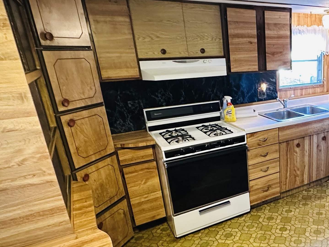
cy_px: 147
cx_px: 282
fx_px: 285
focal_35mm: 30
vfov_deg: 46.6
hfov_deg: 54.0
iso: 800
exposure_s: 1/60
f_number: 2.2
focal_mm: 2.22
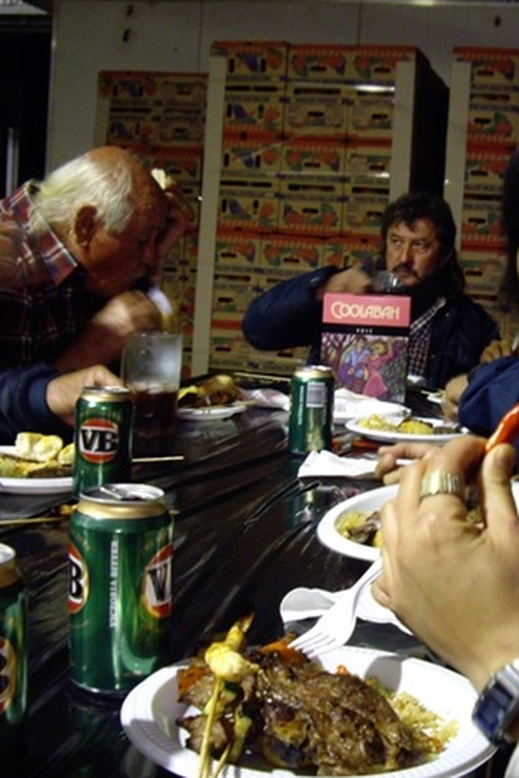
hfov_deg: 25.1
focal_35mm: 53
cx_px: 409
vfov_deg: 37.5
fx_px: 1146
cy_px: 388
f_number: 2.8
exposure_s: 1/6
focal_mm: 7.9
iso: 400
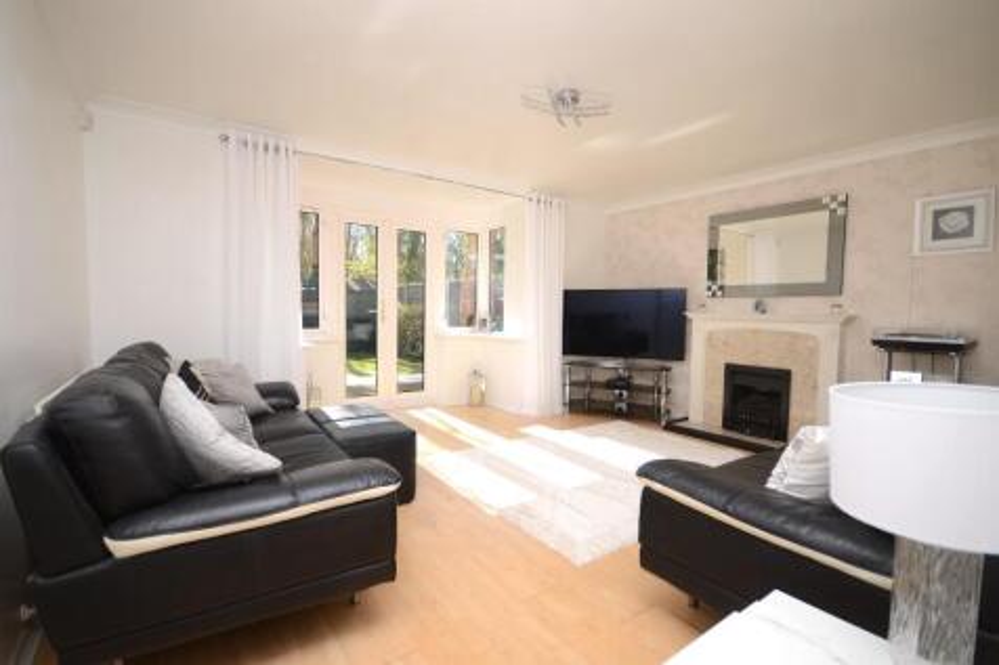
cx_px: 500
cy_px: 332
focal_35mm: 16
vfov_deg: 72.0
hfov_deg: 95.0
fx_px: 458
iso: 220
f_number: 4.2
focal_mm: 11
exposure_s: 1/250
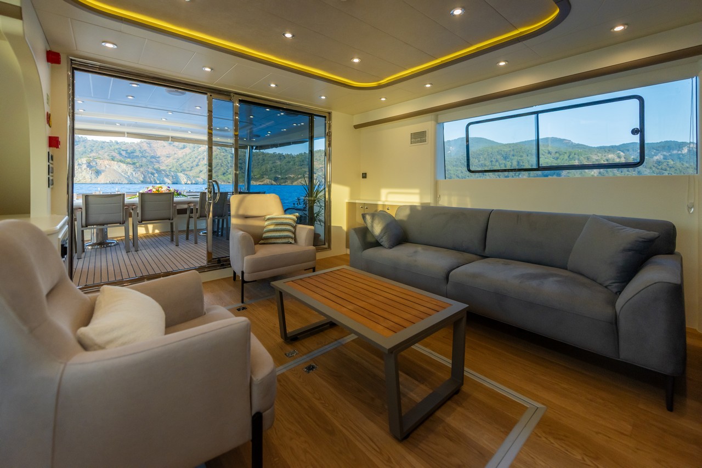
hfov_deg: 104.2
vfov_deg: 81.2
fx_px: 273
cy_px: 234
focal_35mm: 14
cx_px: 351
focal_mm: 14
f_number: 2.8
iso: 1000
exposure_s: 1/1600
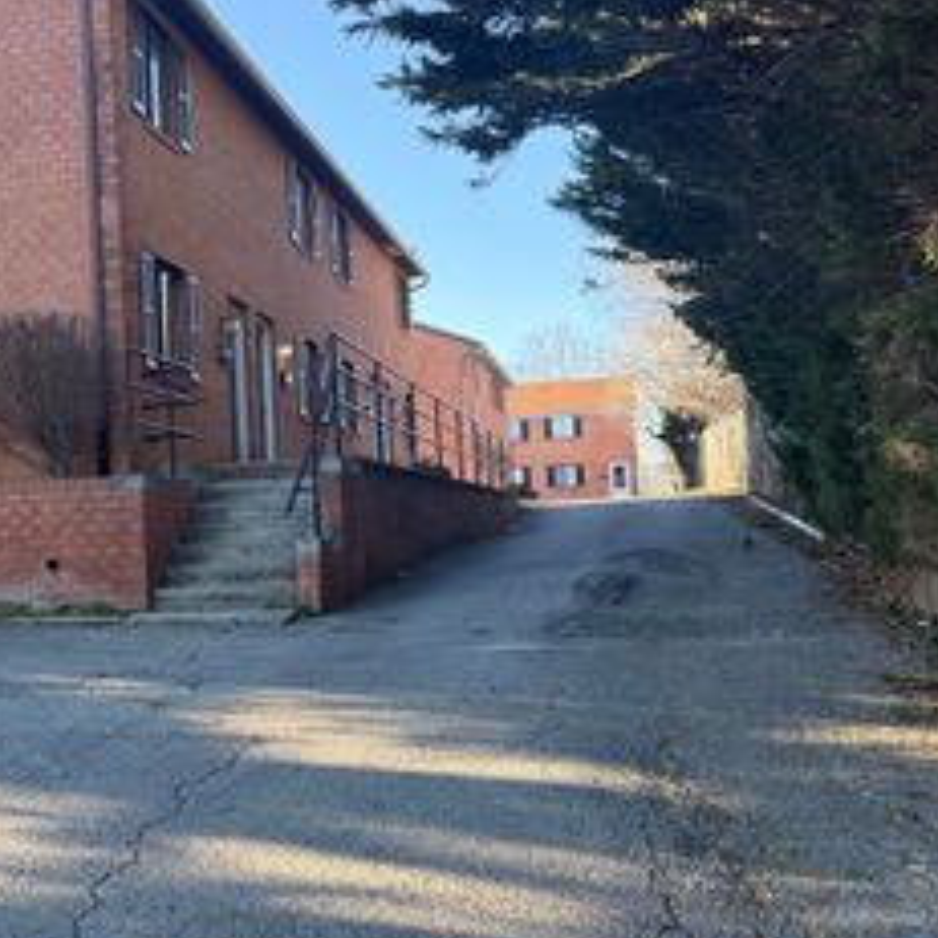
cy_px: 461
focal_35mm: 46
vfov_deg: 36.8
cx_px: 146
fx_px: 1410
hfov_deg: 35.2
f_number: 1.78
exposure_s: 1/395
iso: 100
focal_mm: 6.76
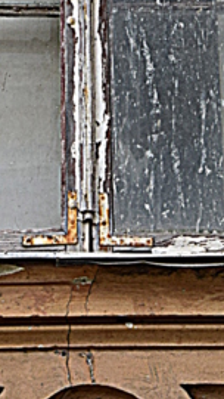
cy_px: -155
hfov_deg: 4.5
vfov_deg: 7.9
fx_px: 2849
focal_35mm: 270
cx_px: 112
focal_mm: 58
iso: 400
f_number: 9
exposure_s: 1/125
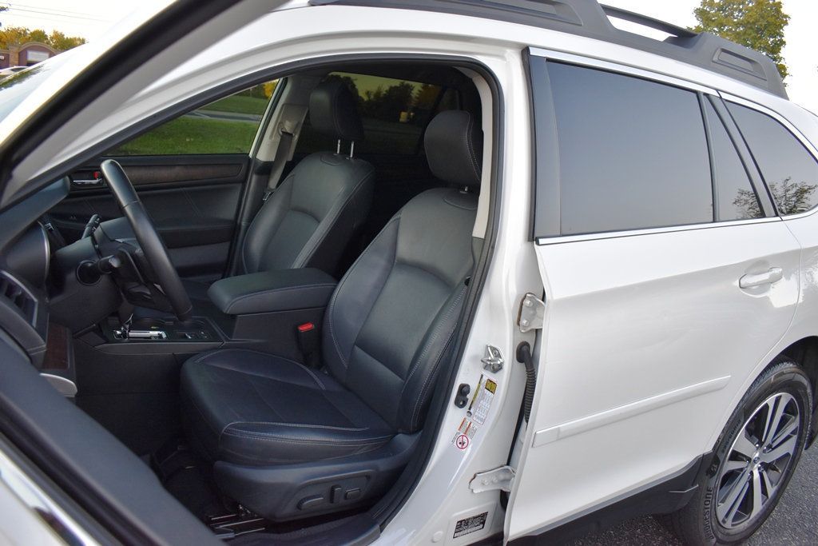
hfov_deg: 67.4
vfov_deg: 47.9
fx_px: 614
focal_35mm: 27
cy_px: 273
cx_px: 409
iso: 800
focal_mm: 18
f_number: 3.5
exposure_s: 1/250
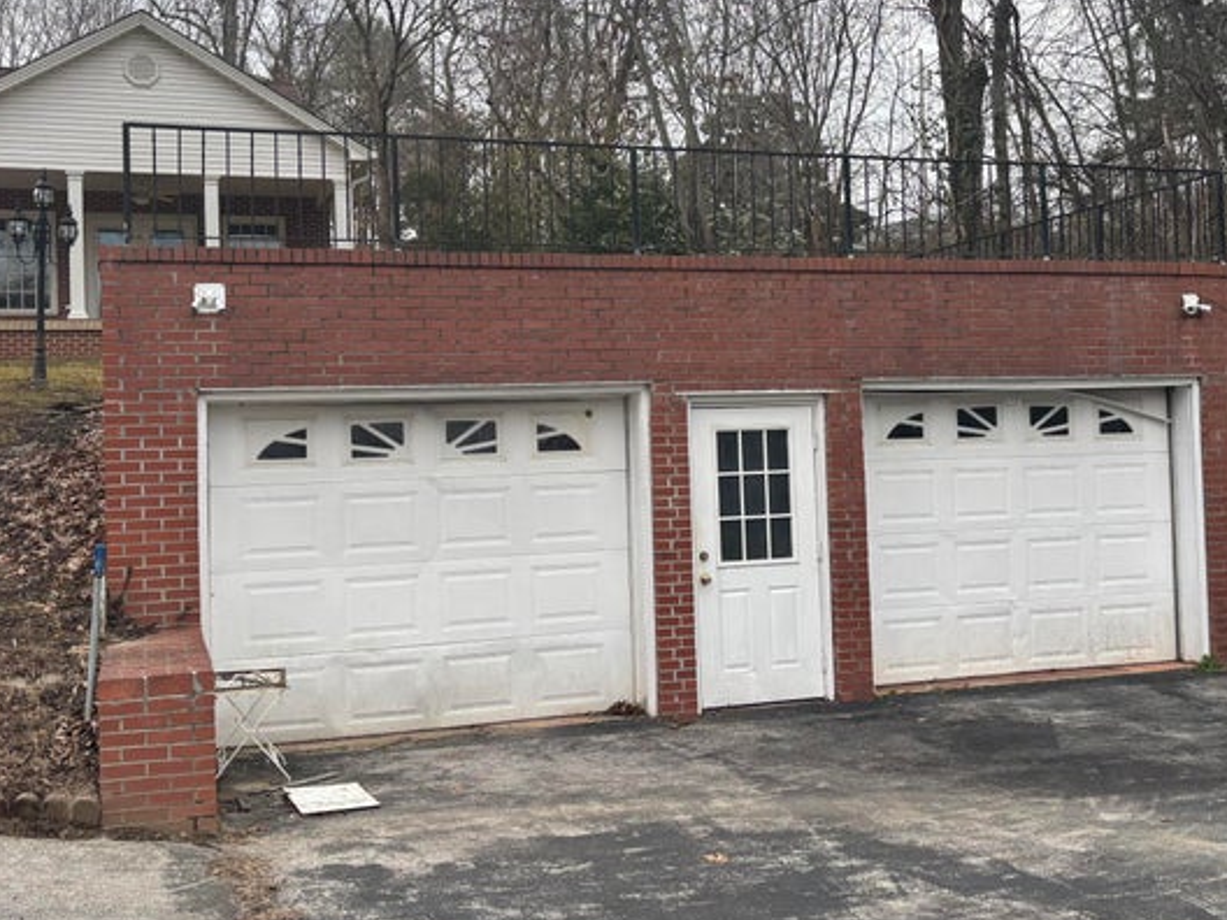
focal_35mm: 42
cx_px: 666
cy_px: 393
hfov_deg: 44.8
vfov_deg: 34.3
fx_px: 1489
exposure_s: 1/121
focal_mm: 5.96
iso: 32
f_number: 1.6
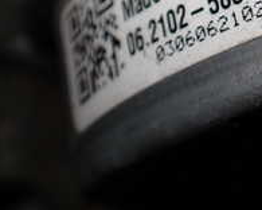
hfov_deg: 20.3
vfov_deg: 16.3
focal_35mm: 90
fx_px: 698
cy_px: -54
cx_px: 290
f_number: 2.3
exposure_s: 1/160
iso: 100
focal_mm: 5.4
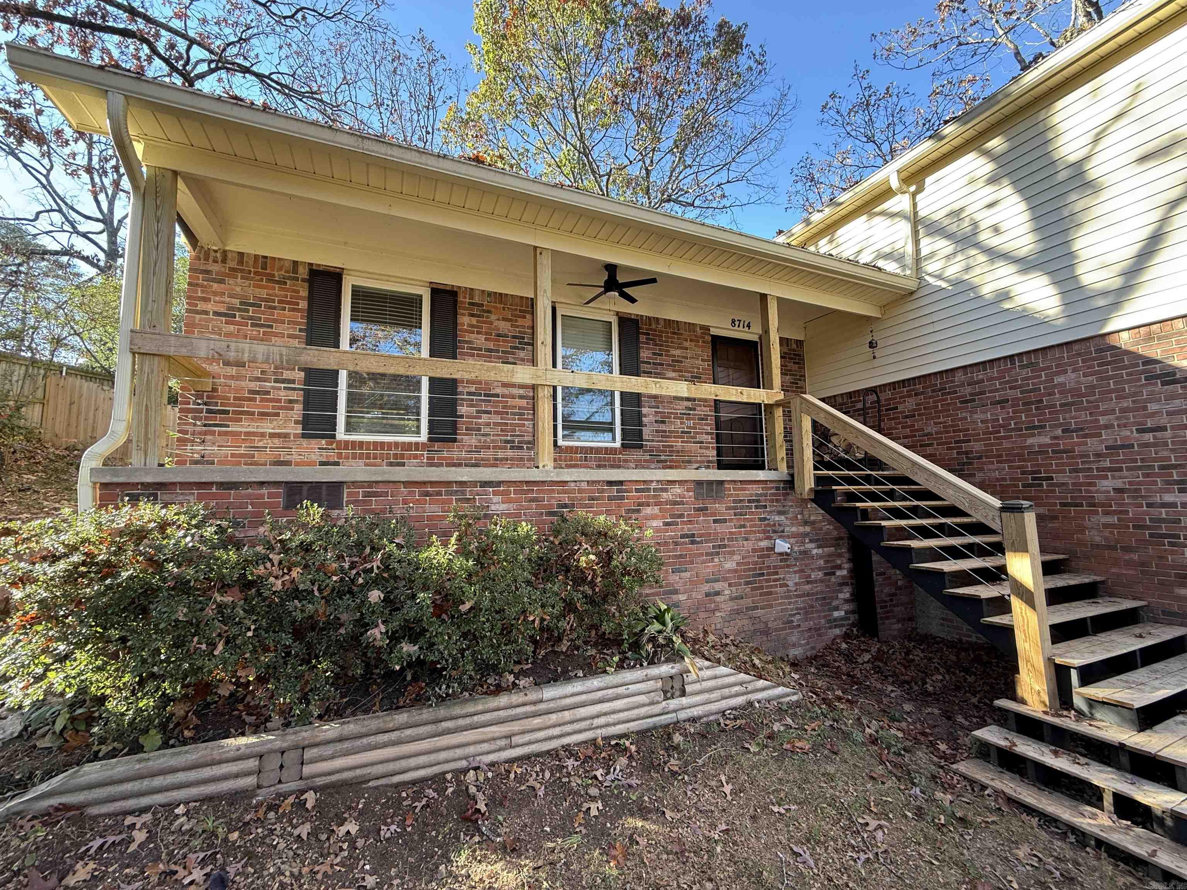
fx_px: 480
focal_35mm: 14
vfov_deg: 85.7
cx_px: 594
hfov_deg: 102.1
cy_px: 445
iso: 80
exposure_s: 1/99
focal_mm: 2.22
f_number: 2.2
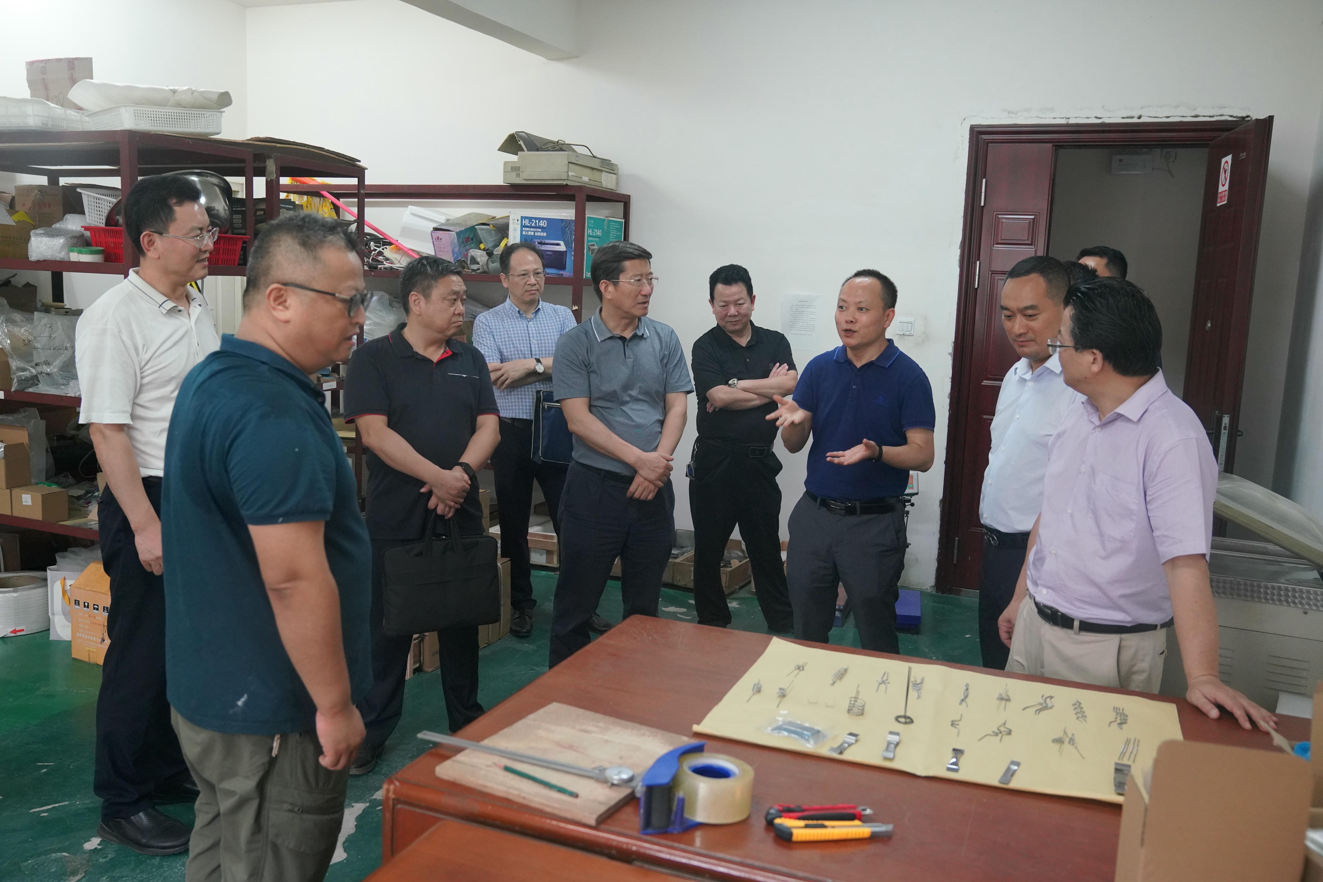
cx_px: 662
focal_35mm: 30
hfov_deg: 61.9
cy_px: 441
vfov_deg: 43.6
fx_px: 1103
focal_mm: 30
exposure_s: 1/160
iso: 4000
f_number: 4
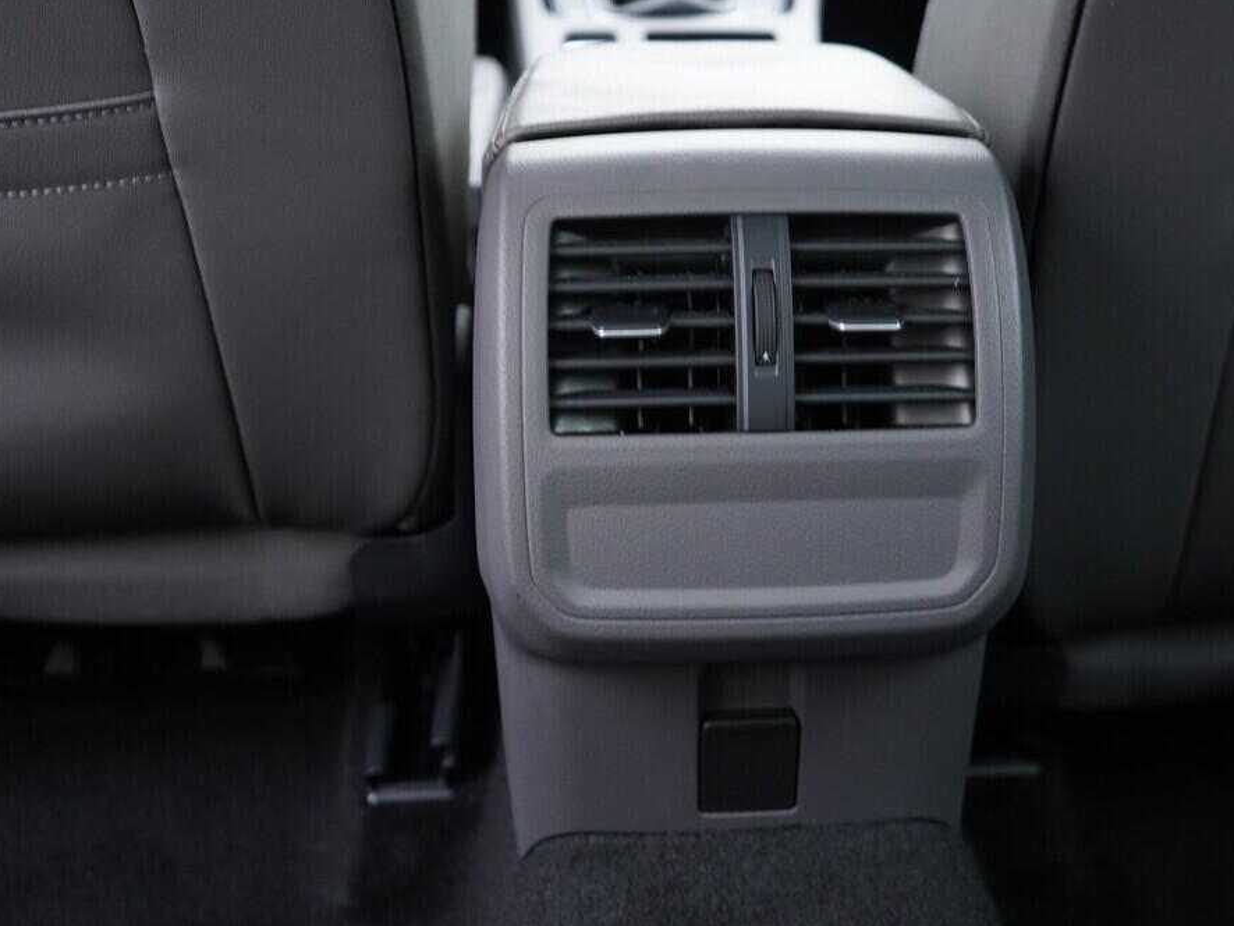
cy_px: 470
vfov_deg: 36.0
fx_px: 1426
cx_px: 706
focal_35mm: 40
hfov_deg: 46.6
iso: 640
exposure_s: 1/40
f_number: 2.8
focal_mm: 24
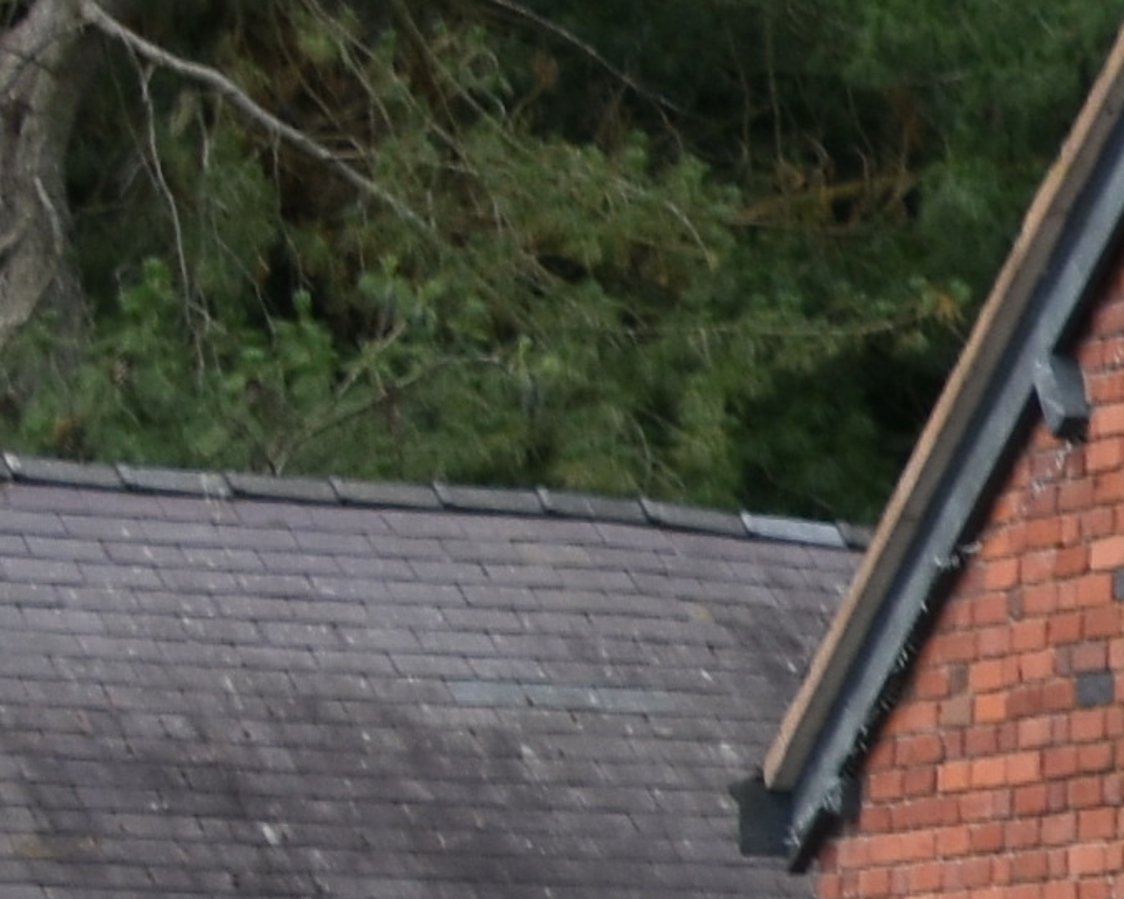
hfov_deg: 6.6
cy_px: 841
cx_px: 4658
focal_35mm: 224
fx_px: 7451
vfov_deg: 6.9
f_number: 8
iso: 140
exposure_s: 1/500
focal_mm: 18
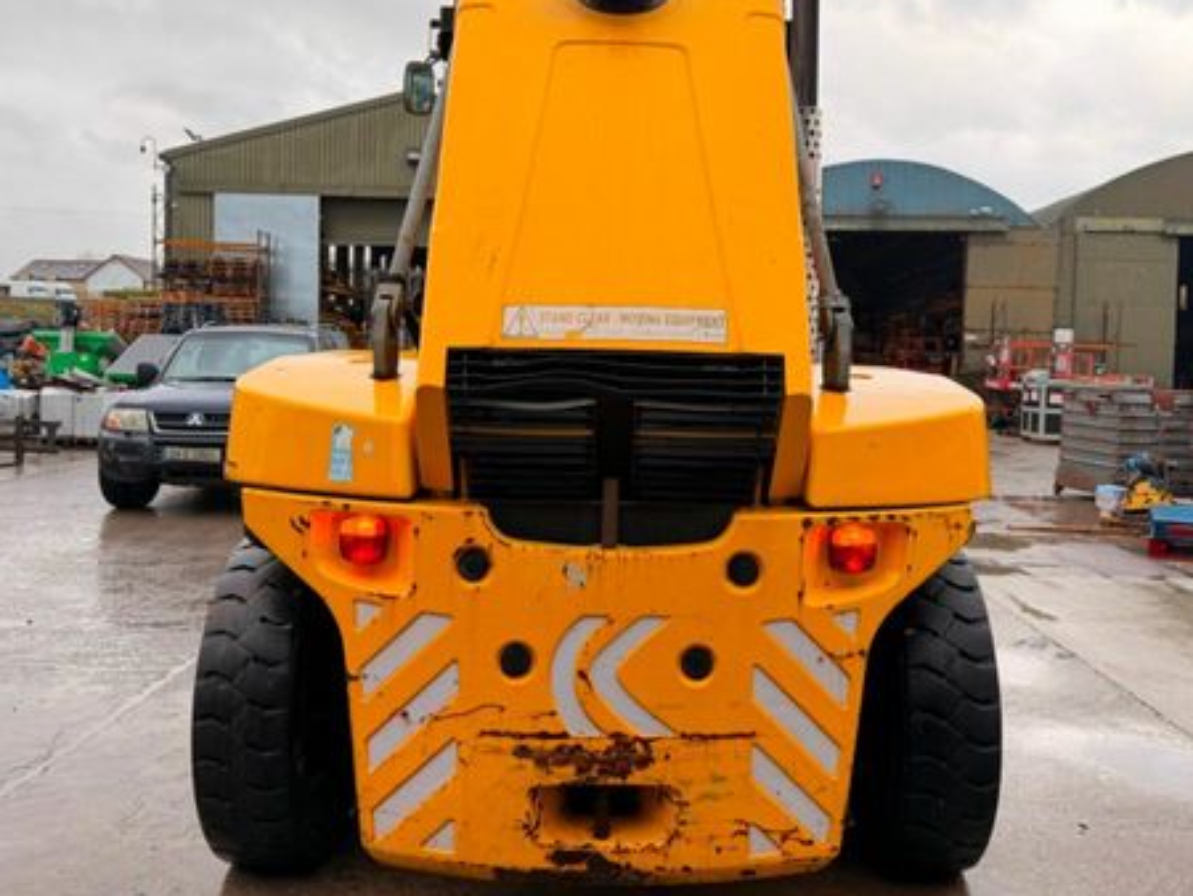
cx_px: 618
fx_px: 1103
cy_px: 398
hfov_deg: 56.8
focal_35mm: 32
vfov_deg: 44.1
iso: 100
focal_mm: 6.76
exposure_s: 1/193
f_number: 1.78
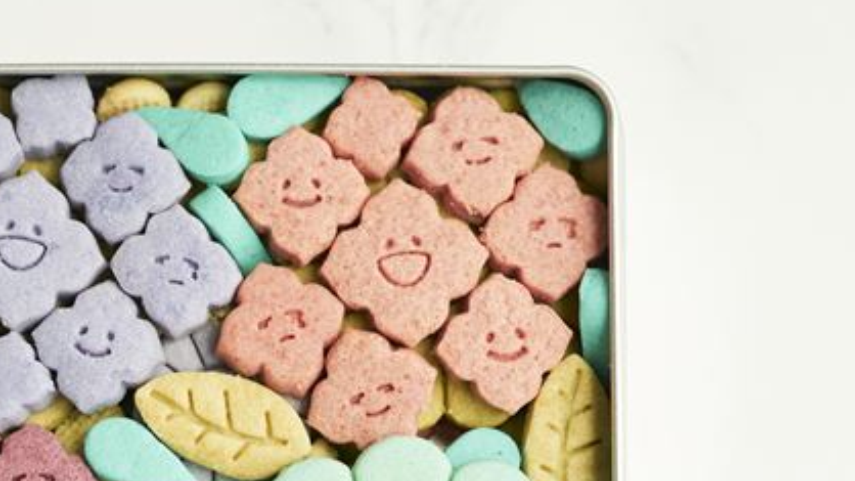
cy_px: 595
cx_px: 221
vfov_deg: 6.2
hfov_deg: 11.1
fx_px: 4398
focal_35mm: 194
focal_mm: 85
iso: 400
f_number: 4
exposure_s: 1/160
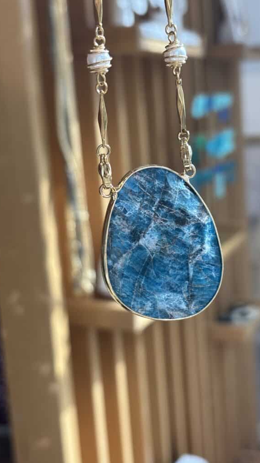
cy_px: 232
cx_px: 161
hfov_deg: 21.0
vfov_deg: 36.6
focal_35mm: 57
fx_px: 699
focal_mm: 5.96
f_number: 1.6
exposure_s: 1/303
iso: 32
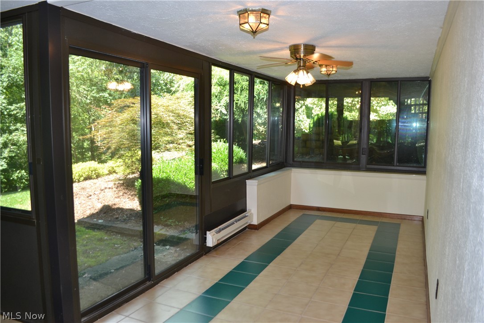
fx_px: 363
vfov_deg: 47.9
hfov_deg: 67.4
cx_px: 242
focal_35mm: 27
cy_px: 162
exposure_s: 1/100
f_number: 4
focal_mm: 18
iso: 400
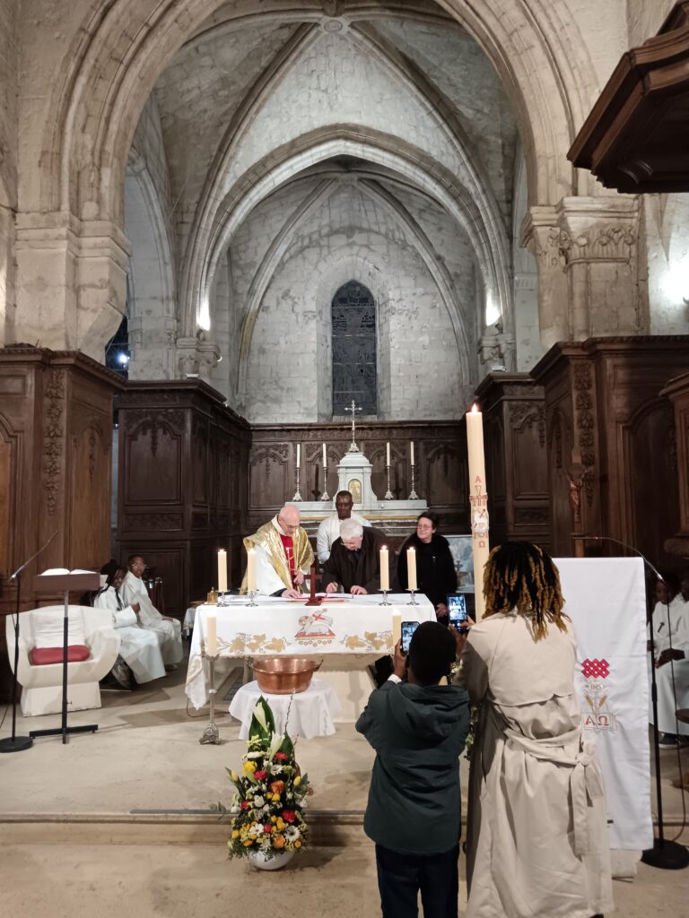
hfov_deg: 51.4
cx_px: 344
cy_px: 459
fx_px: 717
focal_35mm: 27
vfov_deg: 65.3
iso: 1195
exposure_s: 1/25
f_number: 1.9
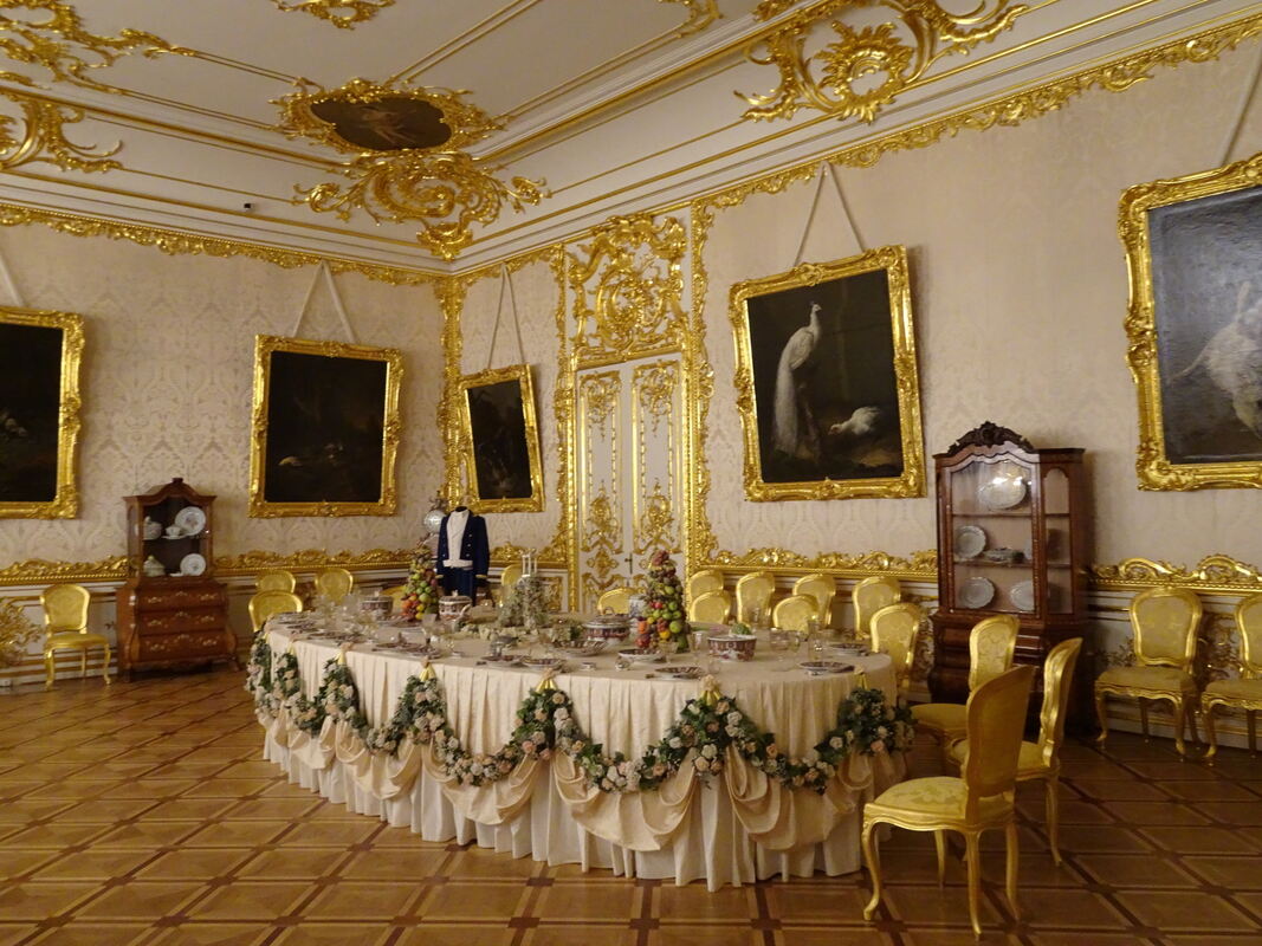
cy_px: 473
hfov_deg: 61.7
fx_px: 1057
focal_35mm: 29
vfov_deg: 48.2
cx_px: 631
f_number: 3.5
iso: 800
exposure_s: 1/20
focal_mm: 4.92
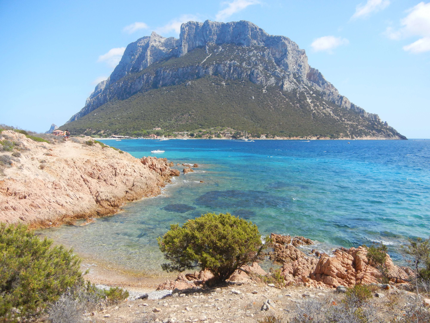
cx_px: 215
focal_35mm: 30
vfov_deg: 46.8
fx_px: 373
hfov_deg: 60.0
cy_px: 162
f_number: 7
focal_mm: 5.4
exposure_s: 1/292
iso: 160
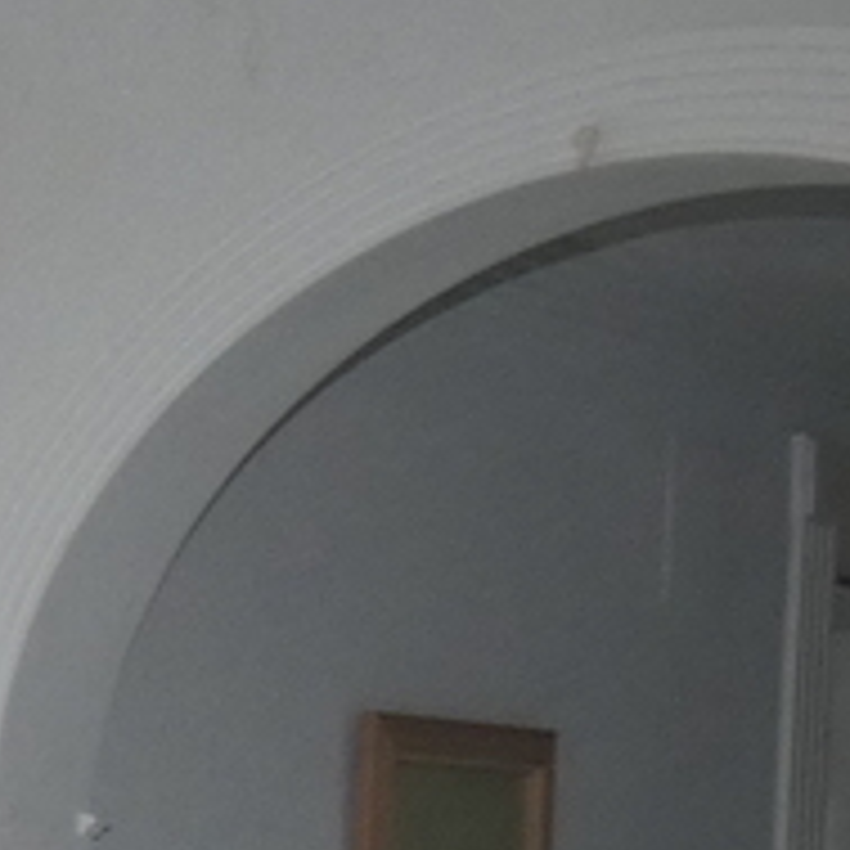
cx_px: -1772
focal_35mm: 120
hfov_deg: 10.2
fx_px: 3334
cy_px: 1408
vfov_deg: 13.4
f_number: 2.8
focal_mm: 3.6
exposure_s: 1/60
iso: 125
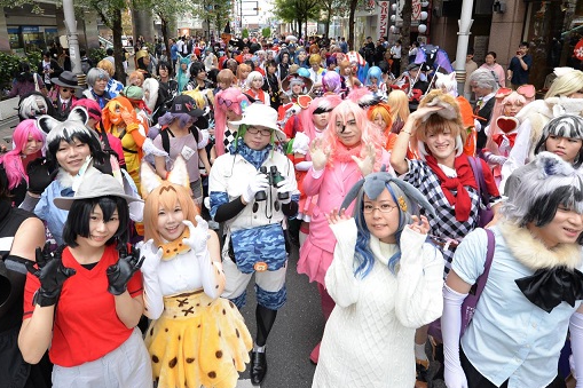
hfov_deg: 78.4
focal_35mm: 22
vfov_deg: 55.7
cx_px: 265
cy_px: 122
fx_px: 356
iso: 800
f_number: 8
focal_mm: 14
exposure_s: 1/250
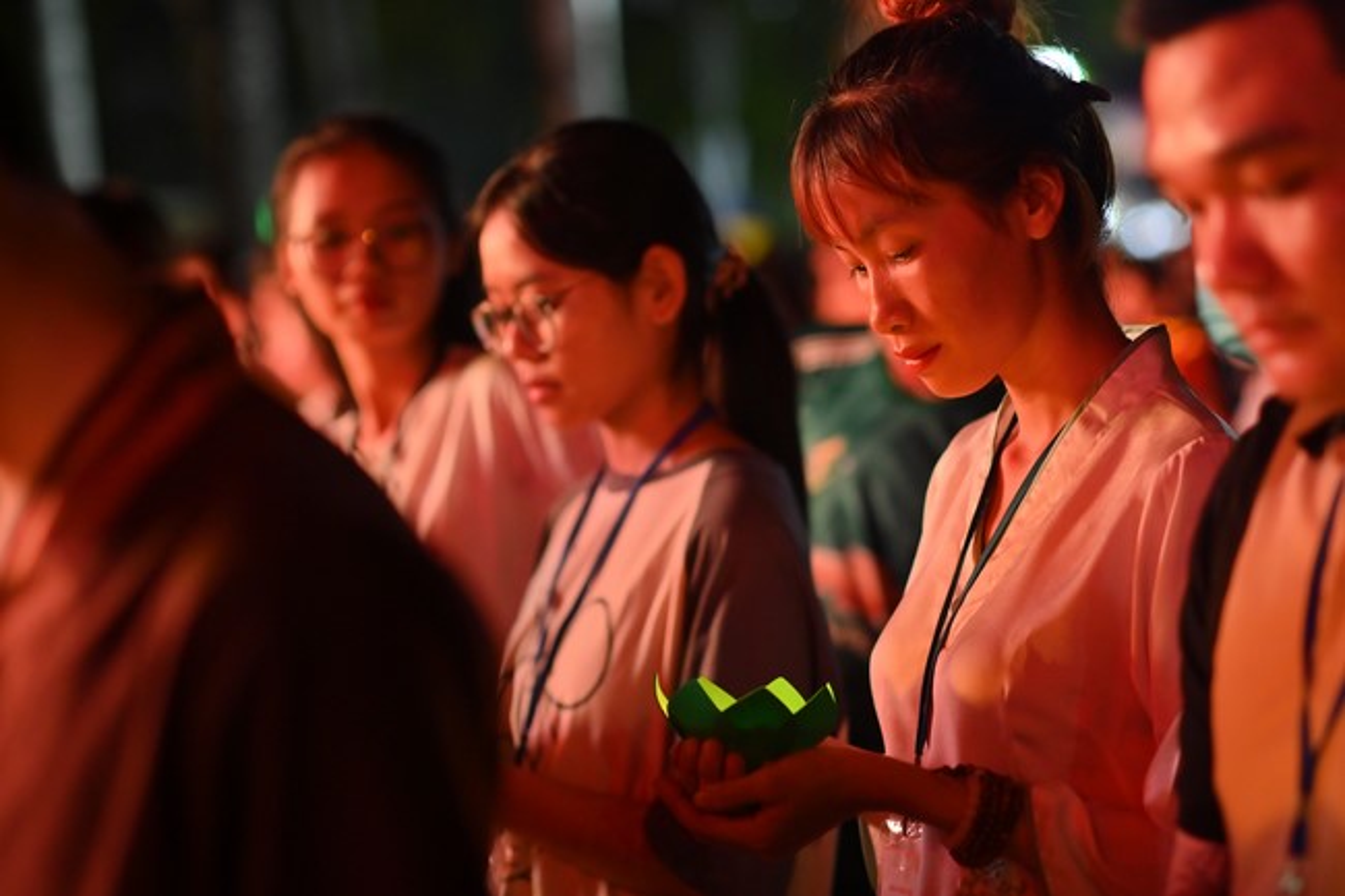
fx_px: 3175
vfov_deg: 16.1
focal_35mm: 85
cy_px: 448
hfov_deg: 23.9
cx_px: 672
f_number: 2.5
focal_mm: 85
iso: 1600
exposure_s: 1/125
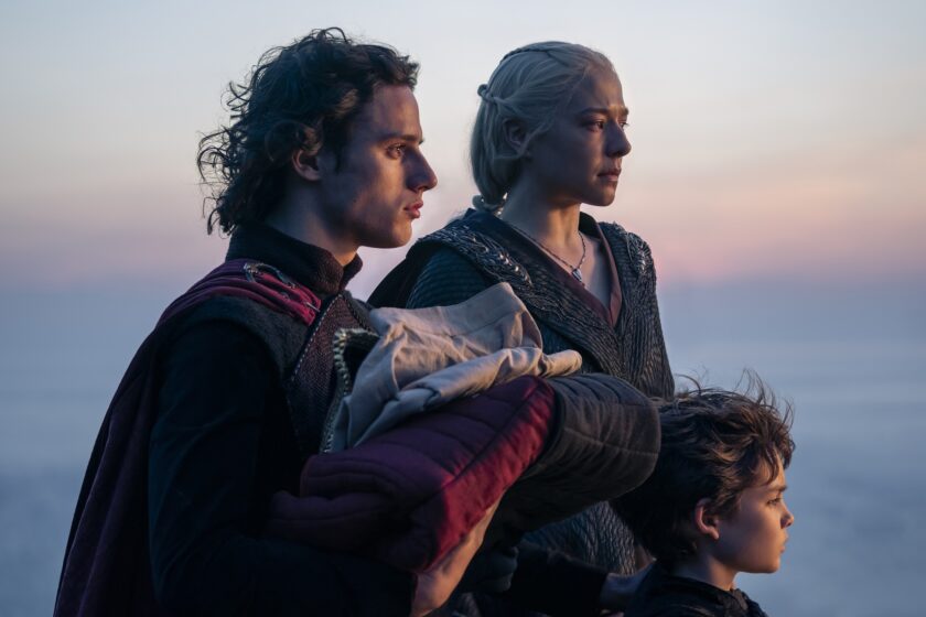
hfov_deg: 28.8
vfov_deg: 19.5
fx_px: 1800
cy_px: 308
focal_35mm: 70
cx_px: 463
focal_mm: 70
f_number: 2.8
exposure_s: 1/500
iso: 1600
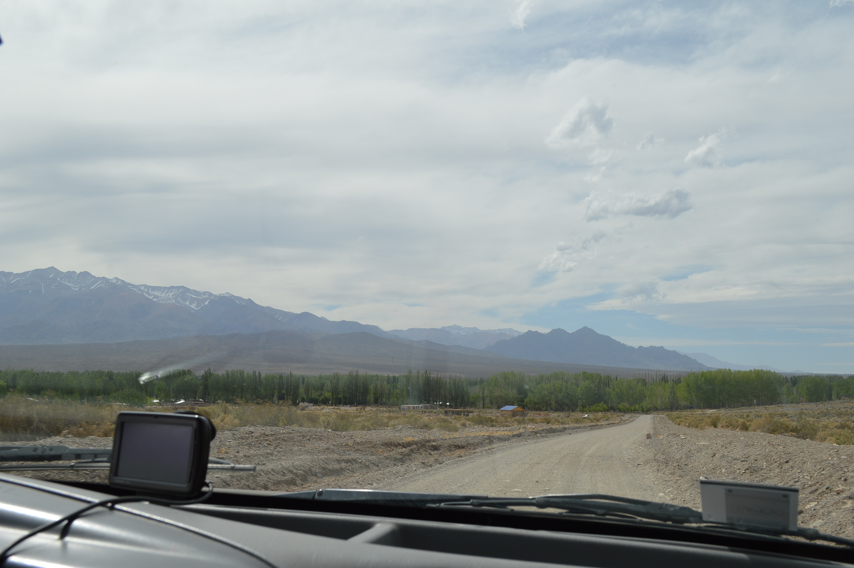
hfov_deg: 53.2
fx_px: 853
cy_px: 284
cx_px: 427
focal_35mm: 36
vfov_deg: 36.8
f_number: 9
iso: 100
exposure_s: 1/320
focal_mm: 24
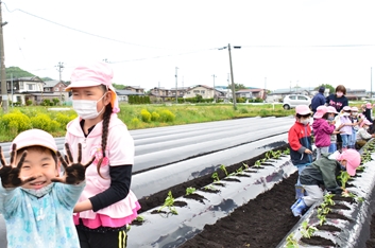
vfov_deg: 26.3
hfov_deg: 38.6
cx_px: 135
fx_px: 530
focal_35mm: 51
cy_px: 161
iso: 1000
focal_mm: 24
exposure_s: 1/500
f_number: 5.6
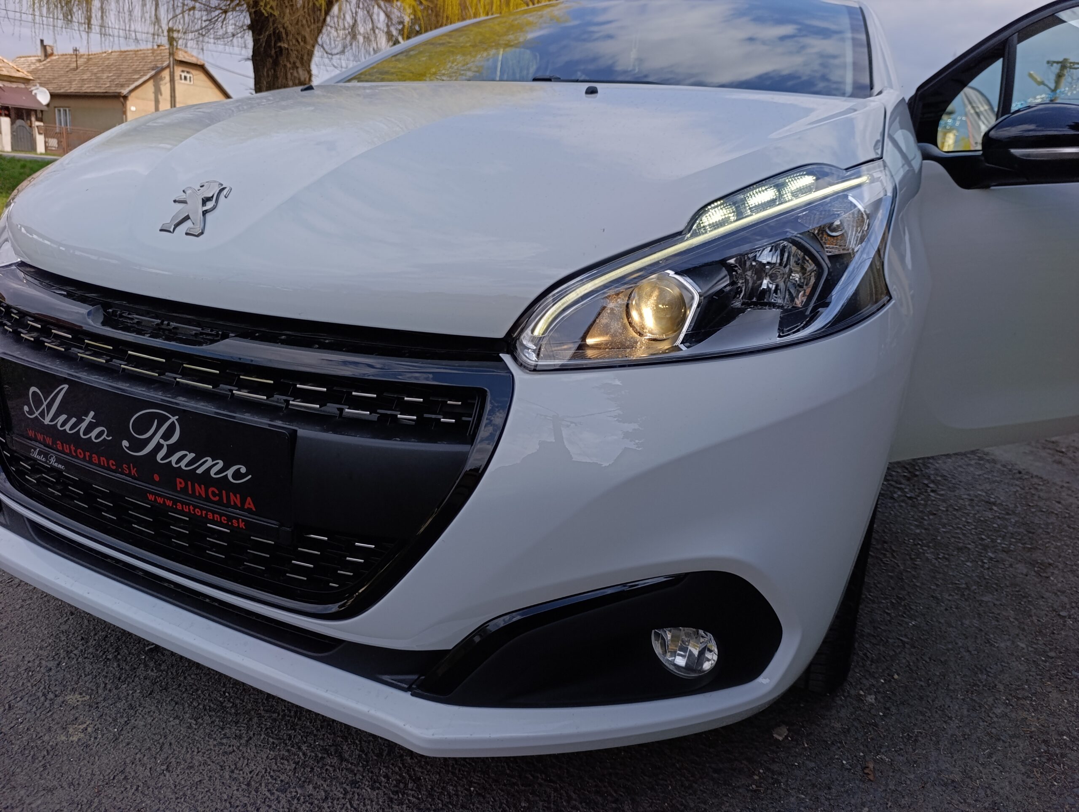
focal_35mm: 23
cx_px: 540
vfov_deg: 59.0
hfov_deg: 73.8
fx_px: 718
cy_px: 406
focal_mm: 6.14
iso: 50
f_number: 1.6
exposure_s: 1/900
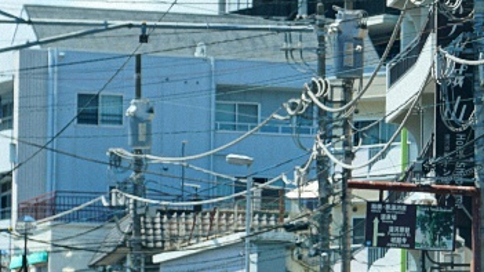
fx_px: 4756
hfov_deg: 5.8
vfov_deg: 3.3
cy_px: 131
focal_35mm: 371
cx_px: 634
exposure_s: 1/320
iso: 100
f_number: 5
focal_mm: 69
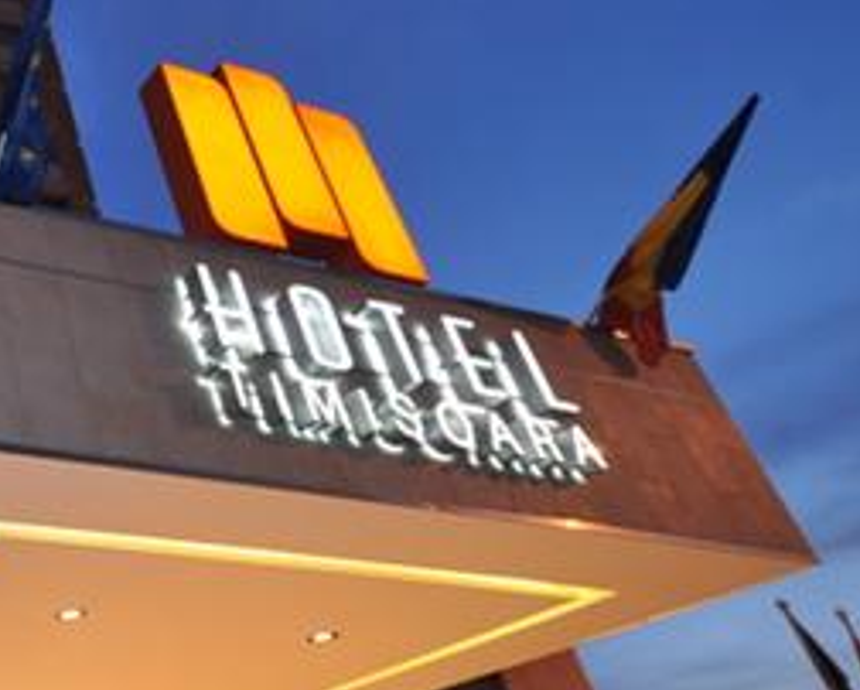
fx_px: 917
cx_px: -220
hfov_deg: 36.2
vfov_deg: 40.8
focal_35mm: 36
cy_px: 441
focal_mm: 14
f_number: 4.5
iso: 200
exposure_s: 1/3
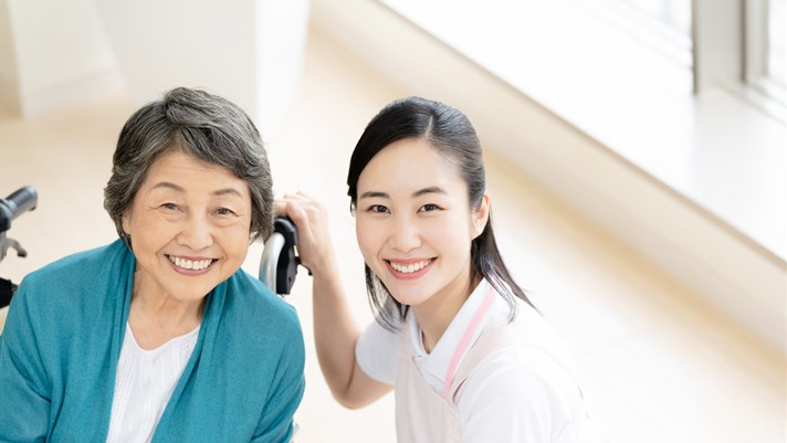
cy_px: 254
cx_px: 390
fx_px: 2254
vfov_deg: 11.2
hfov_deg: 19.8
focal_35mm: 108
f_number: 3.5
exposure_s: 1/125
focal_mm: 102
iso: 500
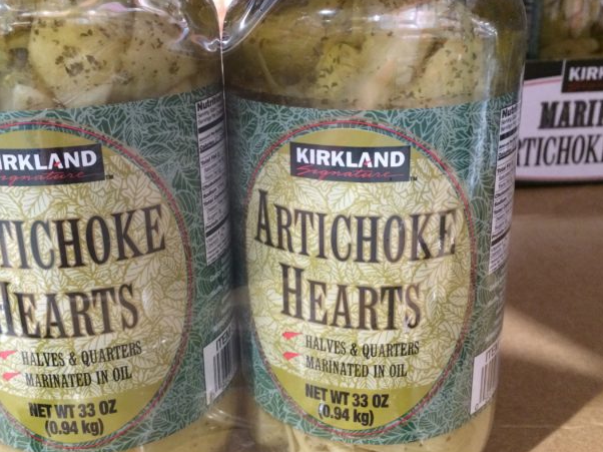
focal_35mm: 37
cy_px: 188
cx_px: 271
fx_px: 644
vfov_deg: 38.5
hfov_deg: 50.1
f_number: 2.2
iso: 320
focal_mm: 4.15
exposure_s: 1/24
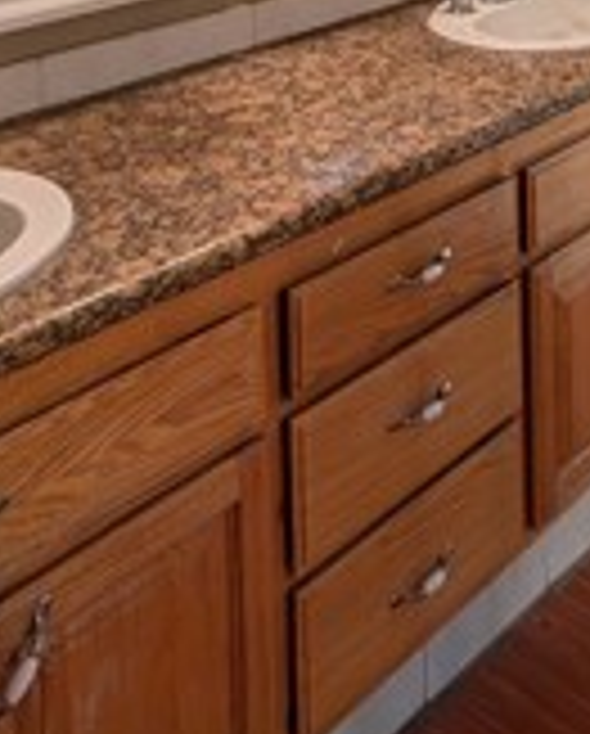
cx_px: 432
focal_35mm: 46
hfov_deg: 32.3
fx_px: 1001
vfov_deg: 30.7
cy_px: -243
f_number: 1.7
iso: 113
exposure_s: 1/120
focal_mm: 2.02
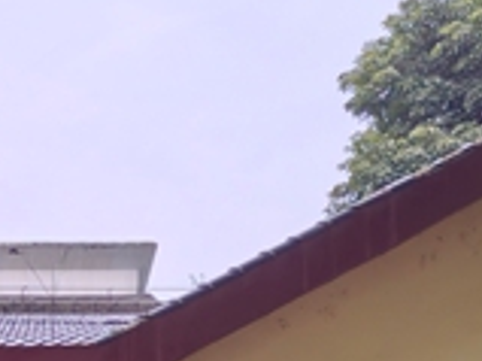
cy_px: 598
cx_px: -318
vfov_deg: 12.6
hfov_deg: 16.0
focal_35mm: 109
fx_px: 1517
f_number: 1.9
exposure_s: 1/469
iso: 50
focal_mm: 5.52
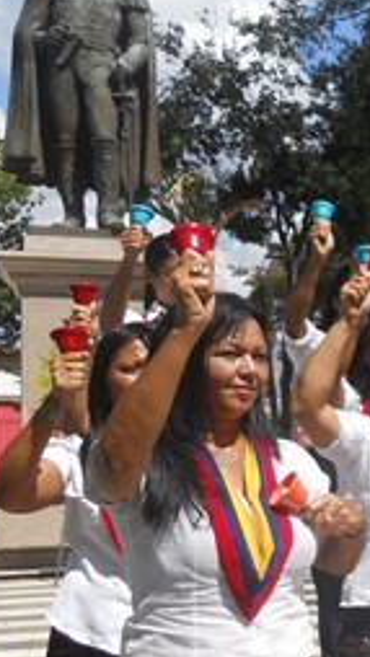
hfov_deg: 13.1
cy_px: 378
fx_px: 1342
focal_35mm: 77
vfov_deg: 27.5
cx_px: 794
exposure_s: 1/320
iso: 80
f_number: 5.4
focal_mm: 5
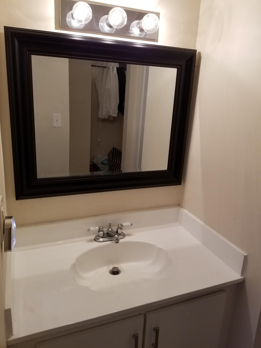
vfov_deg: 67.3
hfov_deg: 53.1
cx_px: 130
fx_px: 261
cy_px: 174
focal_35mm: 26
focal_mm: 4.25
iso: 100
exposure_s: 1/60
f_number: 1.7
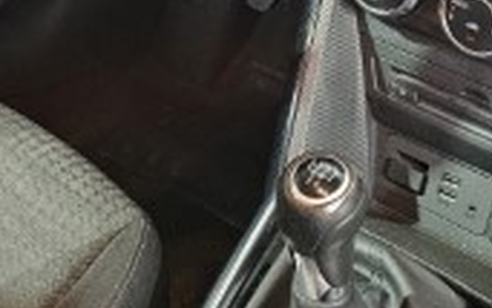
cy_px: -147
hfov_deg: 22.8
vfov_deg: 13.6
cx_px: 204
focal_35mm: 91
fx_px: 1221
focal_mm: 6.3
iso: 640
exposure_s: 1/39
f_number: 1.7
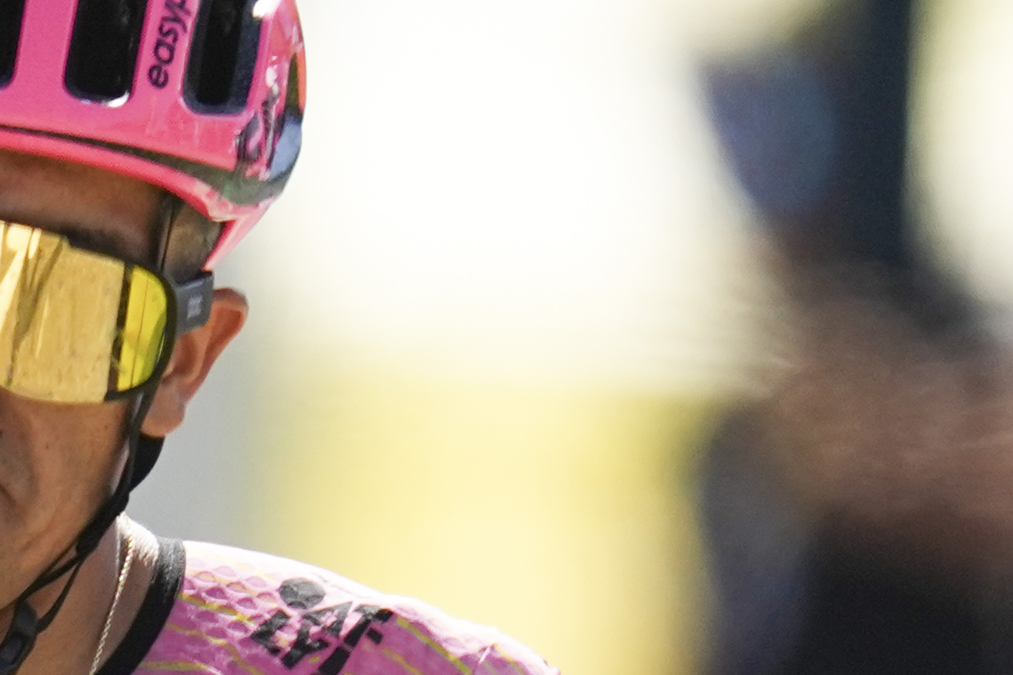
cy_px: 993
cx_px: -50
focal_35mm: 1566
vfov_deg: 0.9
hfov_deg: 1.3
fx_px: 44059
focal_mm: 400
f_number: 2.8
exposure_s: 1/5000
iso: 400
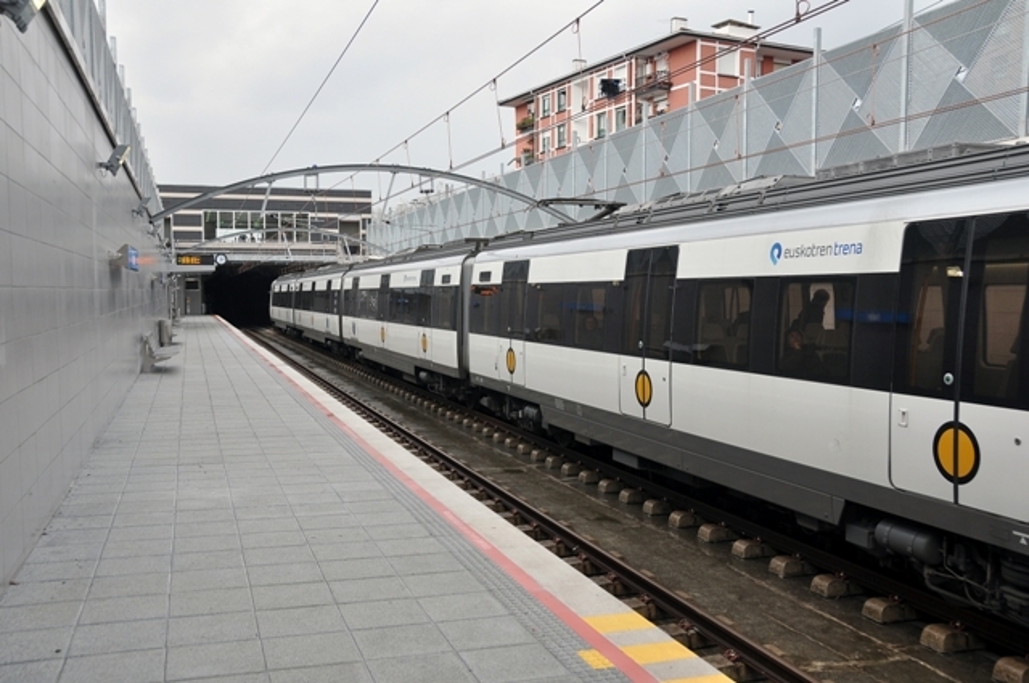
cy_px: 342
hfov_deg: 57.3
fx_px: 942
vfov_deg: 39.9
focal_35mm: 33
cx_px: 514
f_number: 5.6
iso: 200
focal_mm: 22
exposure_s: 1/125
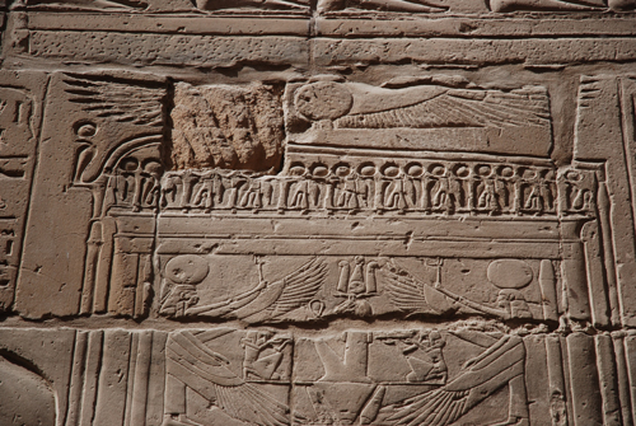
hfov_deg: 19.4
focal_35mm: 105
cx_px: 318
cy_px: 213
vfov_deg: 13.1
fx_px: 1858
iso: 200
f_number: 4.5
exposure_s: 1/250
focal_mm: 70
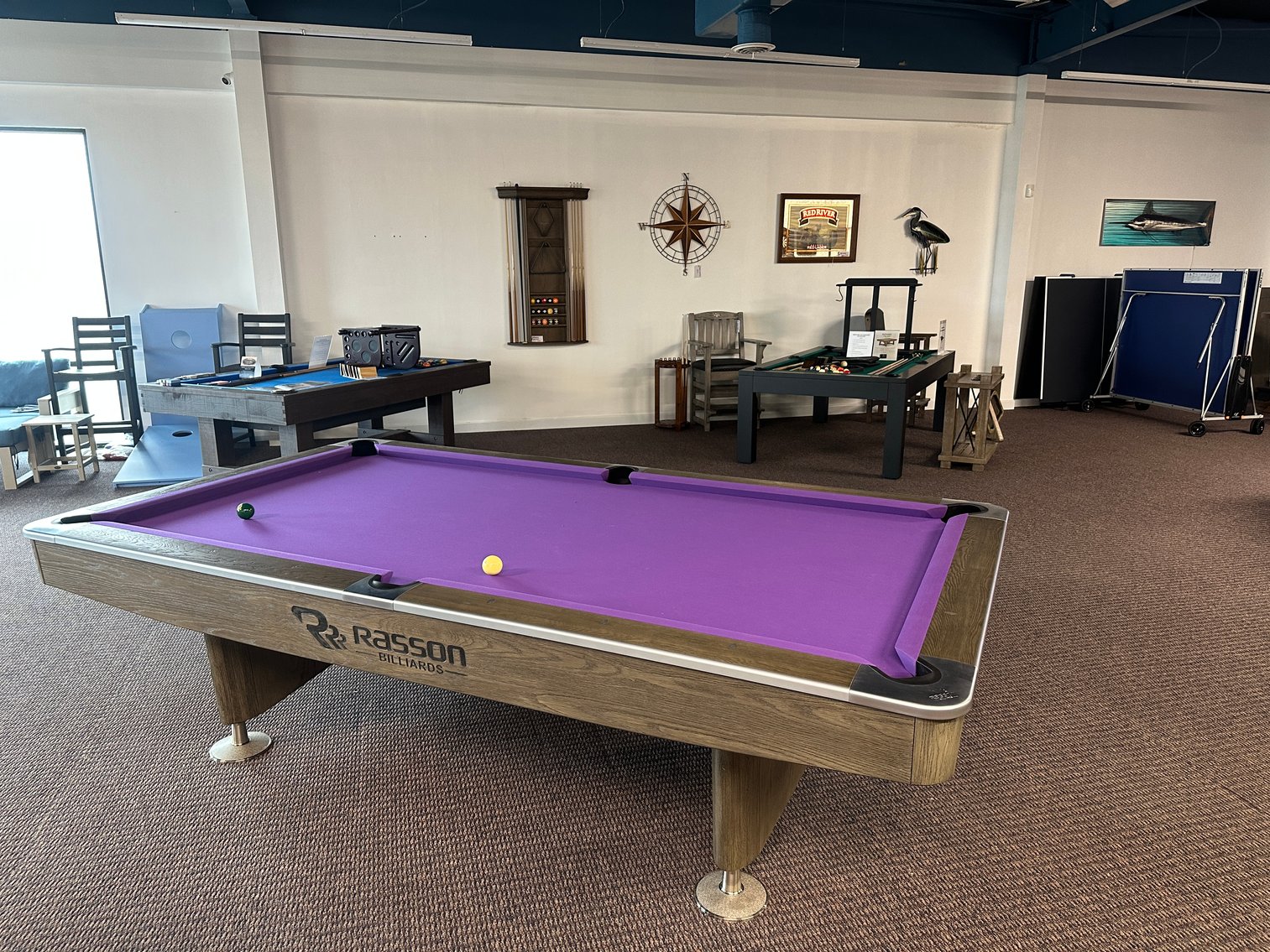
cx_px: 635
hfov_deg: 71.6
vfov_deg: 56.8
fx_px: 881
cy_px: 476
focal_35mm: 24
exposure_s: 1/42
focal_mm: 6.86
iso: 250
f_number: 1.78
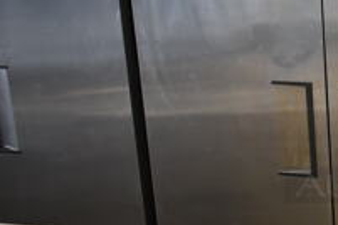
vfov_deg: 16.7
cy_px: 114
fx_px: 770
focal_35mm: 82
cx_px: 473
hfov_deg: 21.6
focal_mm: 18
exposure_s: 1/30
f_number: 3.5
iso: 450
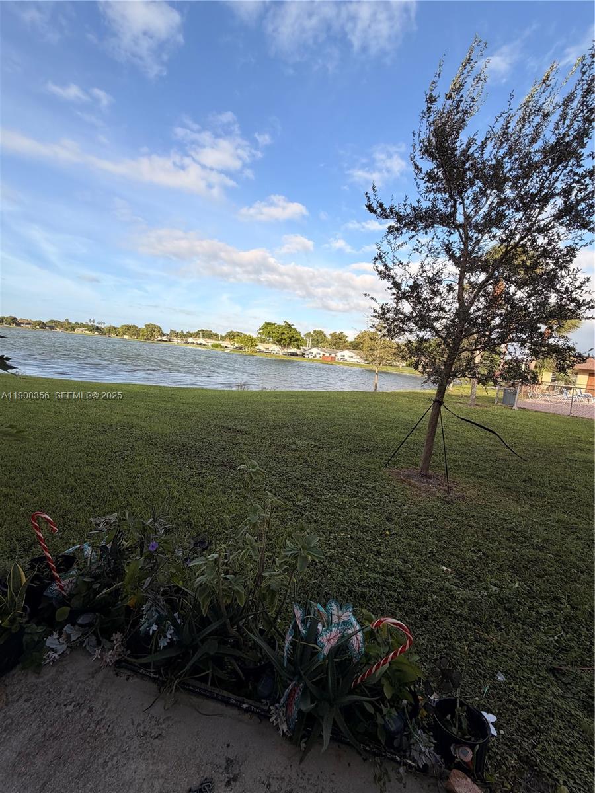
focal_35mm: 14
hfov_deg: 85.7
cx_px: 298
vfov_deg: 102.1
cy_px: 396
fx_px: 321
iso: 32
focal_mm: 2.22
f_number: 2.2
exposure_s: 1/770
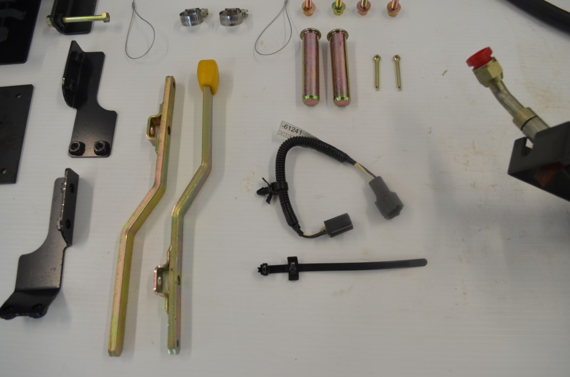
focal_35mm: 27
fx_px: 427
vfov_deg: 47.7
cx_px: 285
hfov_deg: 67.5
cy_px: 188
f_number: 5.6
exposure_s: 1/125
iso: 400
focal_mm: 18
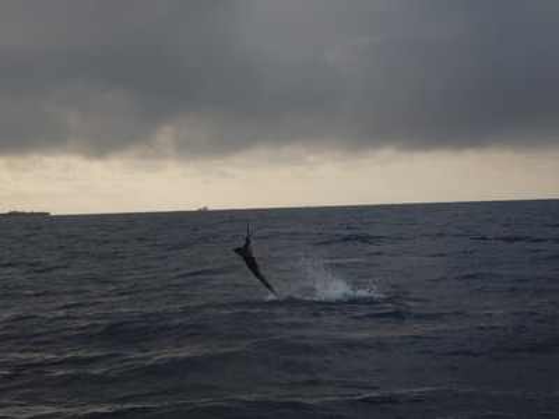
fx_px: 985
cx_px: 280
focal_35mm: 61
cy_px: 210
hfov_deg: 31.7
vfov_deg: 24.0
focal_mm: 11
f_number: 4.3
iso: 100
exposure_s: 1/640
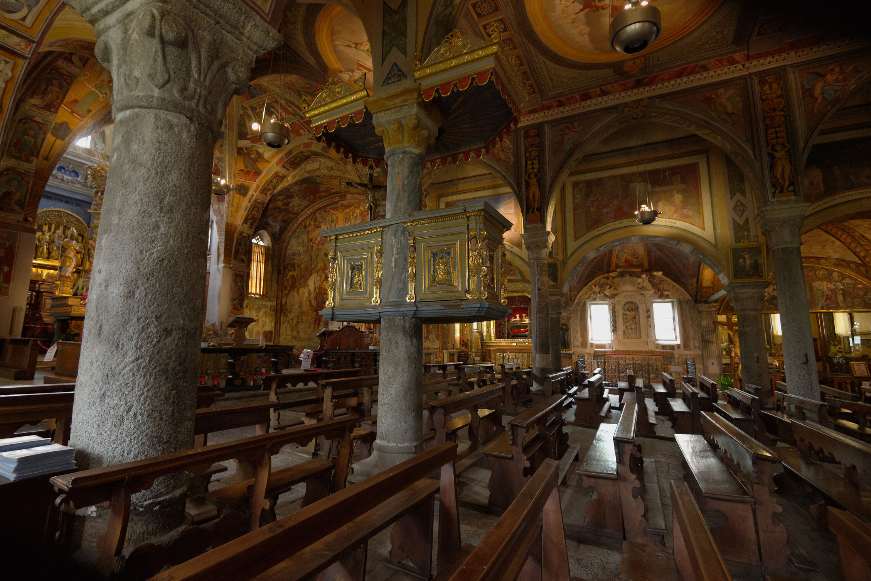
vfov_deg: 70.4
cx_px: 409
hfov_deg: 93.2
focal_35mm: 17
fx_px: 411
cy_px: 280
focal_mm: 16
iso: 6400
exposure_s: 1/100
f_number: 4.5
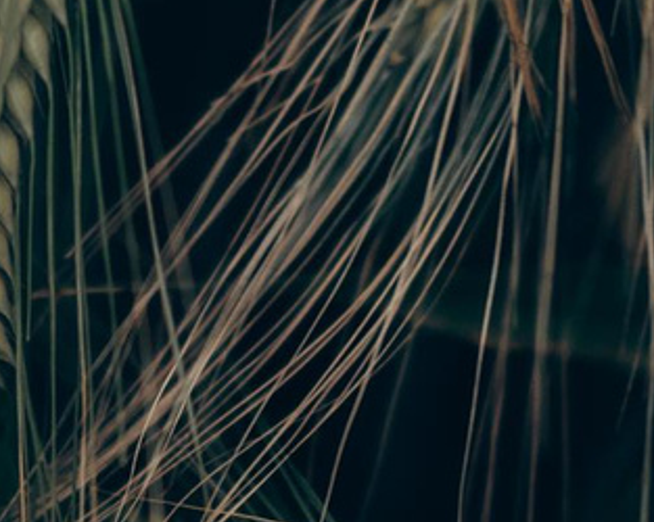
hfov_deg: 7.2
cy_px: -296
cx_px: 61
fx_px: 5203
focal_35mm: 269
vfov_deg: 5.7
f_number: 1.4
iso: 320
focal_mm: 35
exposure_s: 1/400
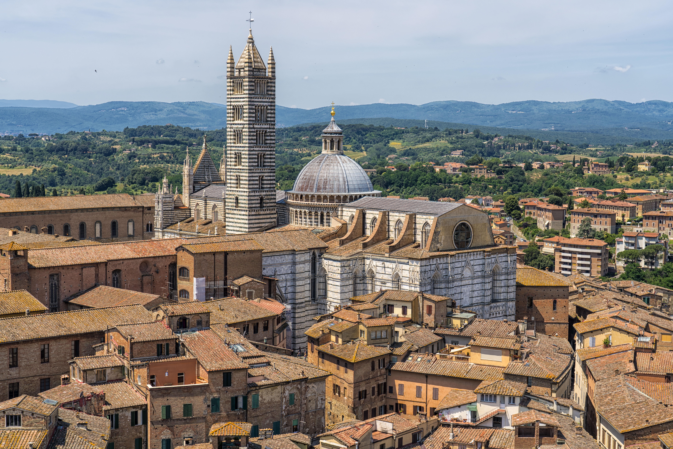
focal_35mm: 59
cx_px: 336
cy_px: 224
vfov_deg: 23.0
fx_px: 1103
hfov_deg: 33.9
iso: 100
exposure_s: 1/250
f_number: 9
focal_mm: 59
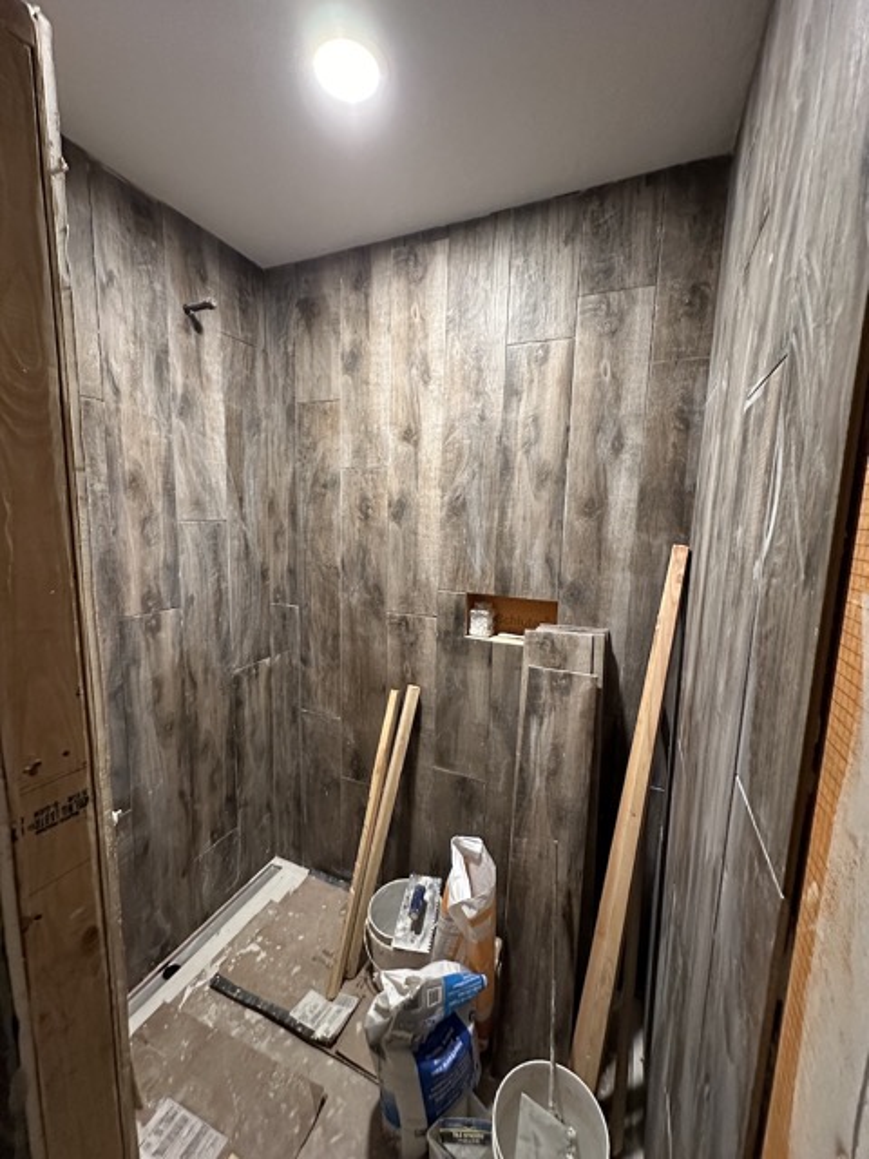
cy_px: 580
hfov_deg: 85.7
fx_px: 469
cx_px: 434
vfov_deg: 102.1
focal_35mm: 14
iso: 800
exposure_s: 1/60
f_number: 2.2
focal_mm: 2.22
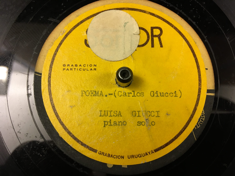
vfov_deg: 48.2
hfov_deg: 61.7
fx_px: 197
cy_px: 88
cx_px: 118
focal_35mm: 29
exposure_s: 1/33
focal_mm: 4.15
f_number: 2.2
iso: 125
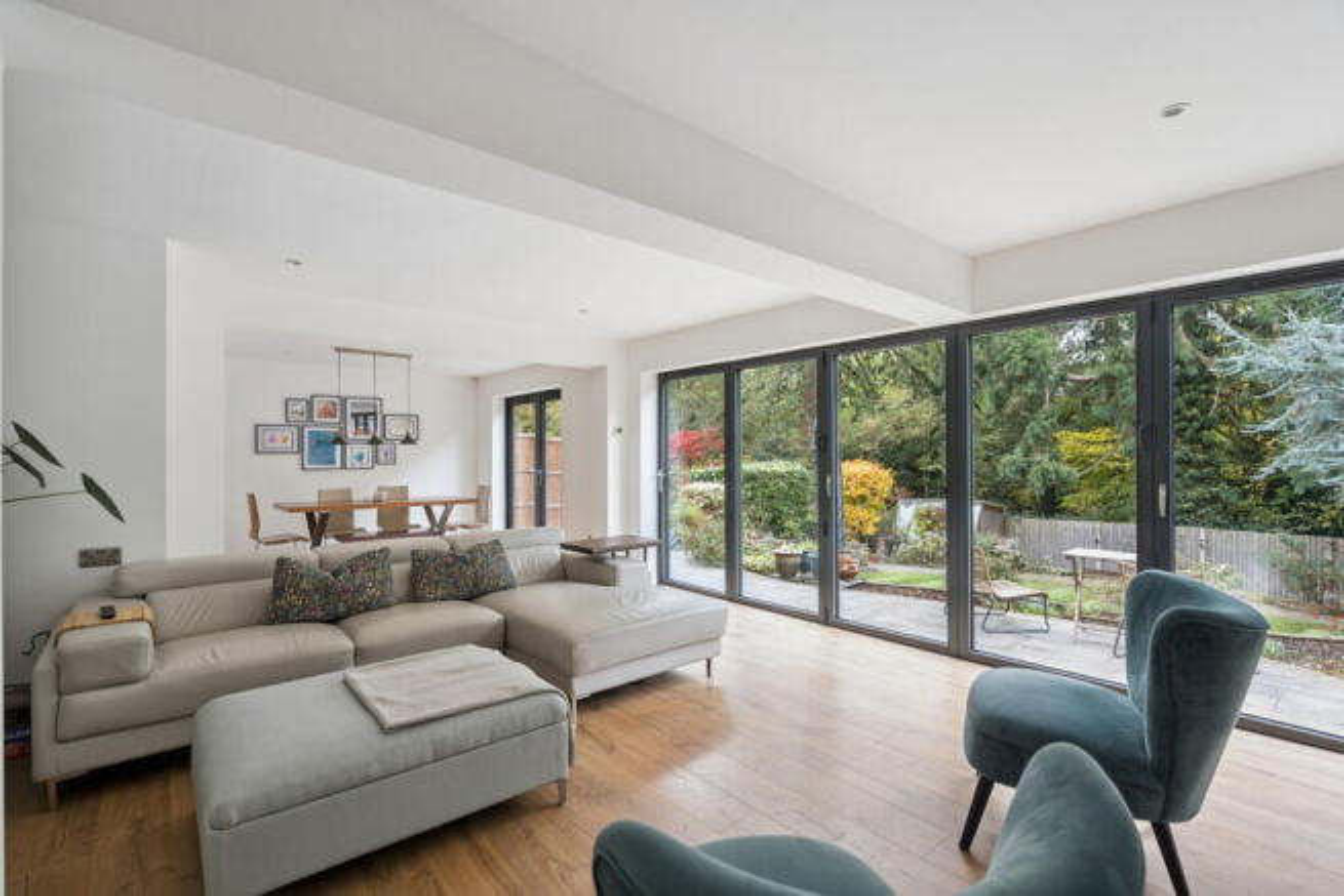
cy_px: 448
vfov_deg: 73.8
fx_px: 597
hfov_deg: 96.7
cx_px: 672
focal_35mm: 16
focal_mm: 16
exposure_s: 1/8
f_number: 5.6
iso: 320
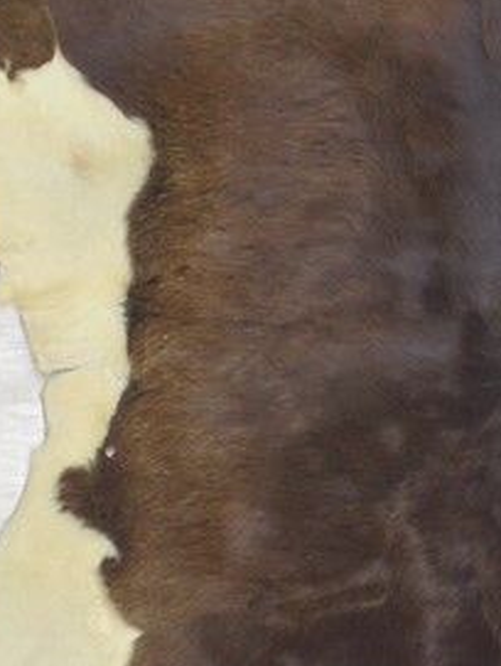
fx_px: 2426
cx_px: 524
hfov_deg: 11.6
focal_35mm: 126
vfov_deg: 15.6
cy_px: 300
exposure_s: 1/30
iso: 160
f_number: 4.2
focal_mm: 6.9
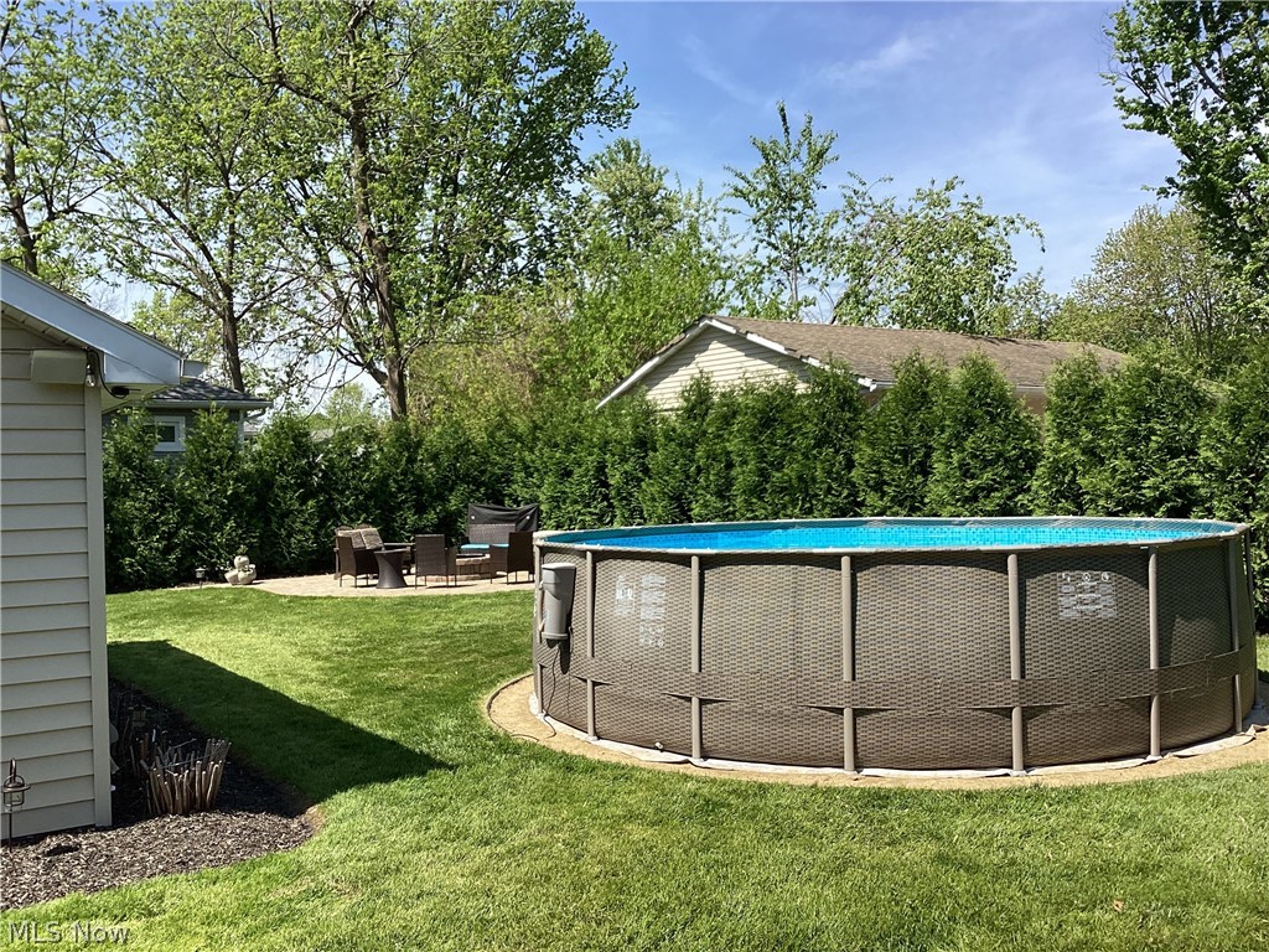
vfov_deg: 45.4
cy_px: 476
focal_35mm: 31
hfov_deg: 58.4
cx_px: 634
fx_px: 1136
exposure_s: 1/876
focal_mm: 3.3
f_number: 2.4
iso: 25
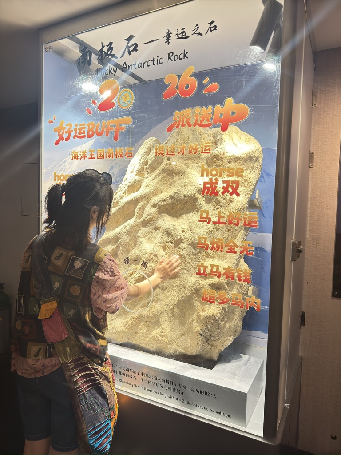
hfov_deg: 56.8
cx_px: 170
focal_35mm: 24
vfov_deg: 71.6
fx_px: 315
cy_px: 228
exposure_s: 1/100
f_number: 1.78
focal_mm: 6.76
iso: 250
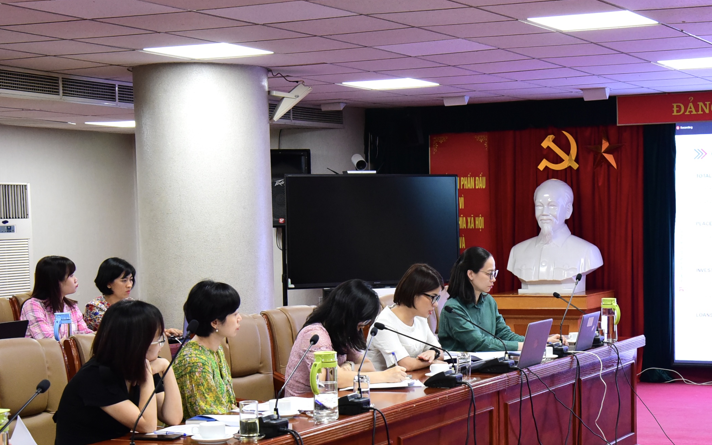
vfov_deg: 16.9
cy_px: 319
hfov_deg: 26.6
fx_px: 1494
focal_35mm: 77
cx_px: 477
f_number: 5.6
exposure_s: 1/125
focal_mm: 44
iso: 3600
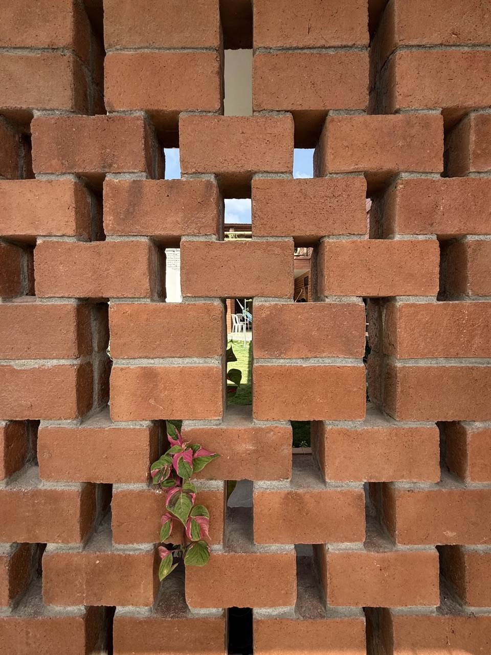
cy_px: 328
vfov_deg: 102.1
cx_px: 246
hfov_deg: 85.7
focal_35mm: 14
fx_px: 265
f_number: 2.2
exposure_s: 1/901
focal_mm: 2.22
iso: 64
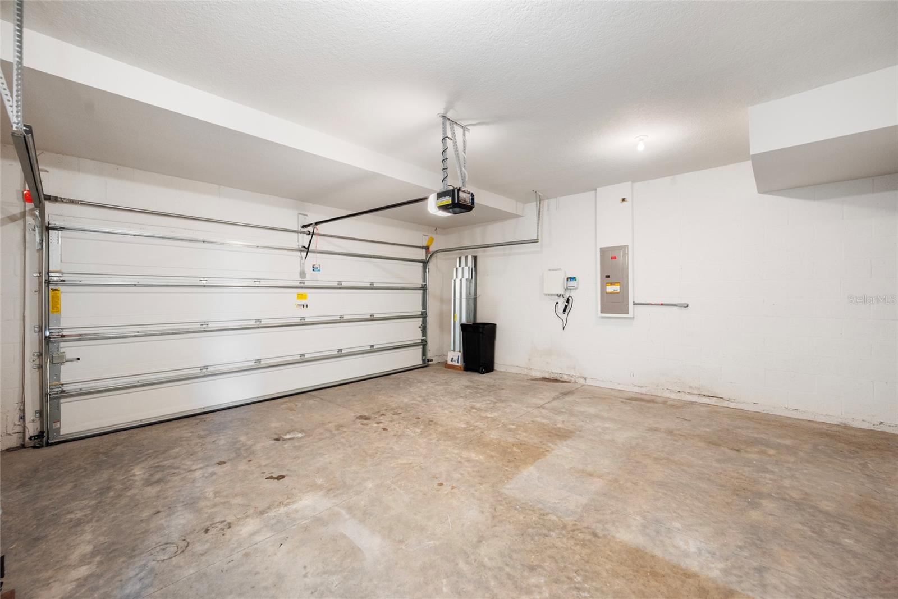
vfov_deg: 81.2
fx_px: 349
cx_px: 449
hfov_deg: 104.2
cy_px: 300
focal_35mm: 14
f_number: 6.3
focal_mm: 14
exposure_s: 1/2.5
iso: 250
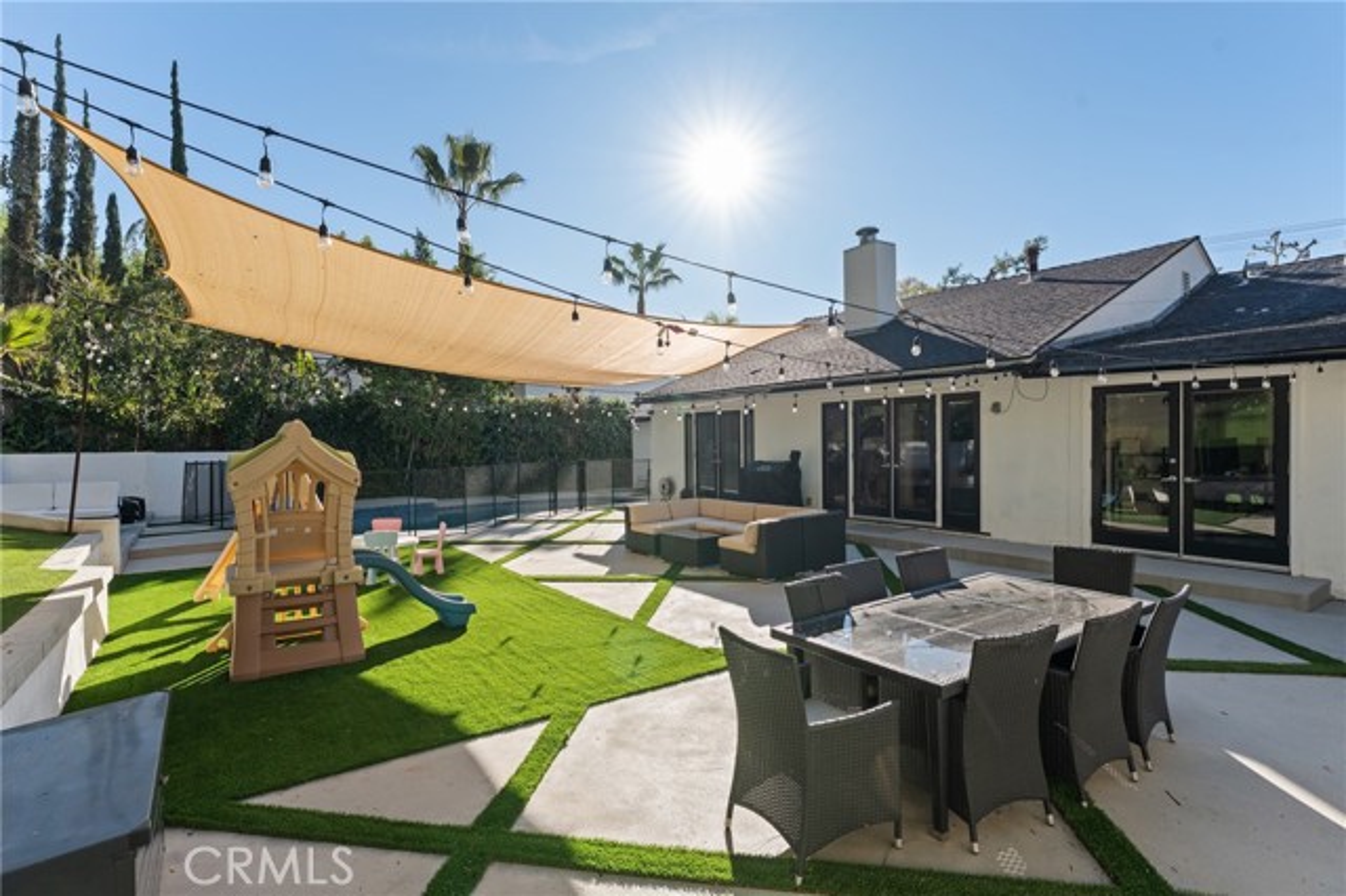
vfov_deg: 71.0
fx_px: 628
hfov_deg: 94.0
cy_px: 448
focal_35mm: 17
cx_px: 673
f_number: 8
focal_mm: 16.8
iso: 160
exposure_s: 1/320
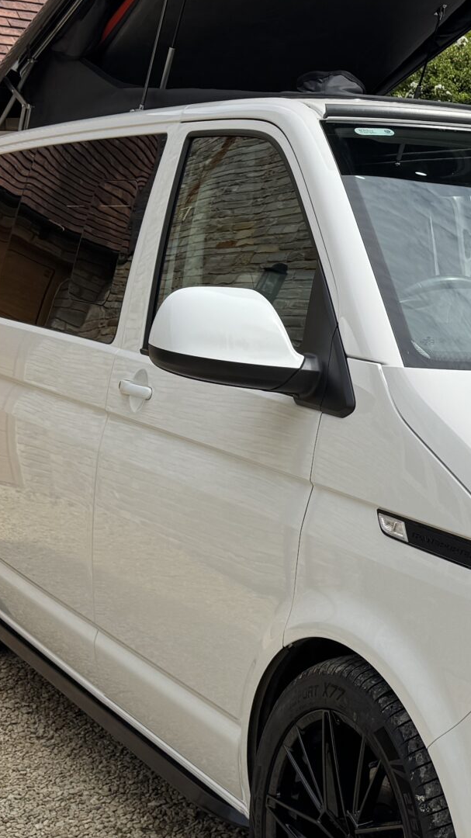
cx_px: 490
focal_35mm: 62
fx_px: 1377
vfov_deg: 33.8
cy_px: 375
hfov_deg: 18.8
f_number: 1.78
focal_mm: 6.76
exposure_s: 1/4608
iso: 80
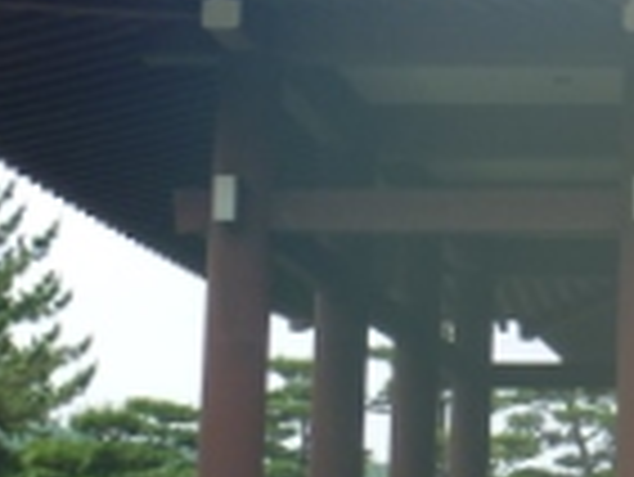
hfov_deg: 16.1
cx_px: 976
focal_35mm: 111
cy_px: 207
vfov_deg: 13.4
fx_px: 2035
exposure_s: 1/250
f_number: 4.5
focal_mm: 6.3
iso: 80
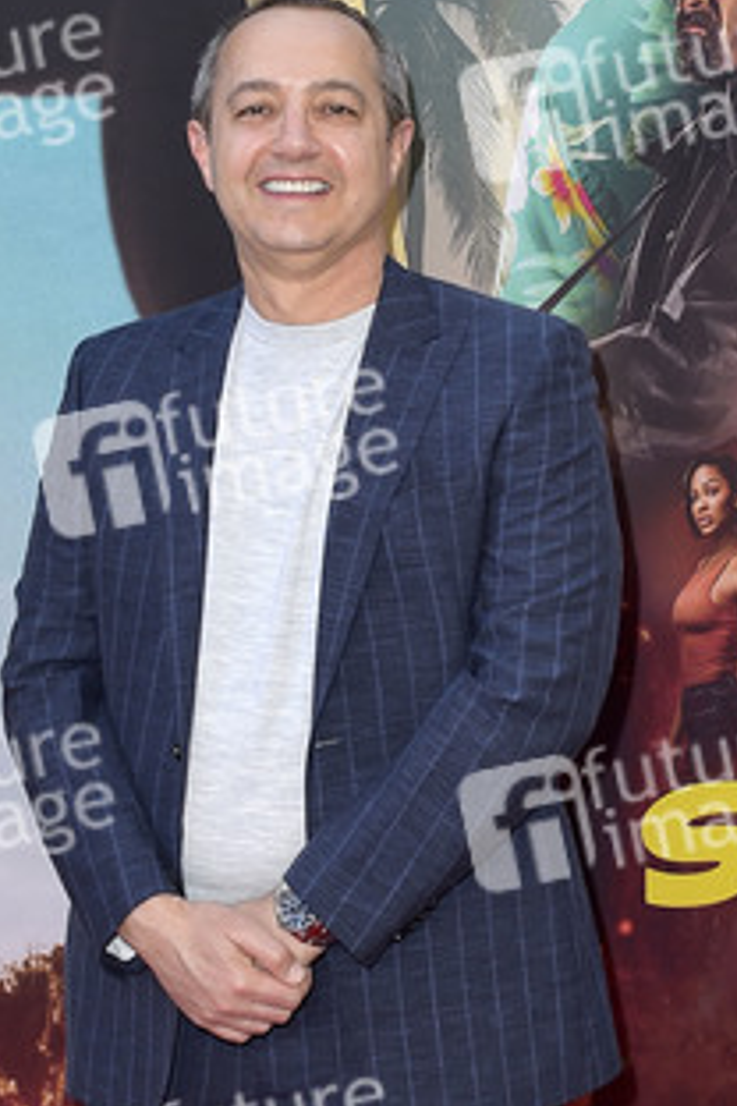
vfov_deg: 47.3
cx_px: 321
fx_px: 1259
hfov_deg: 32.6
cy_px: 631
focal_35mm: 41
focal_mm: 32
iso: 500
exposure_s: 1/250
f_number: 5.6
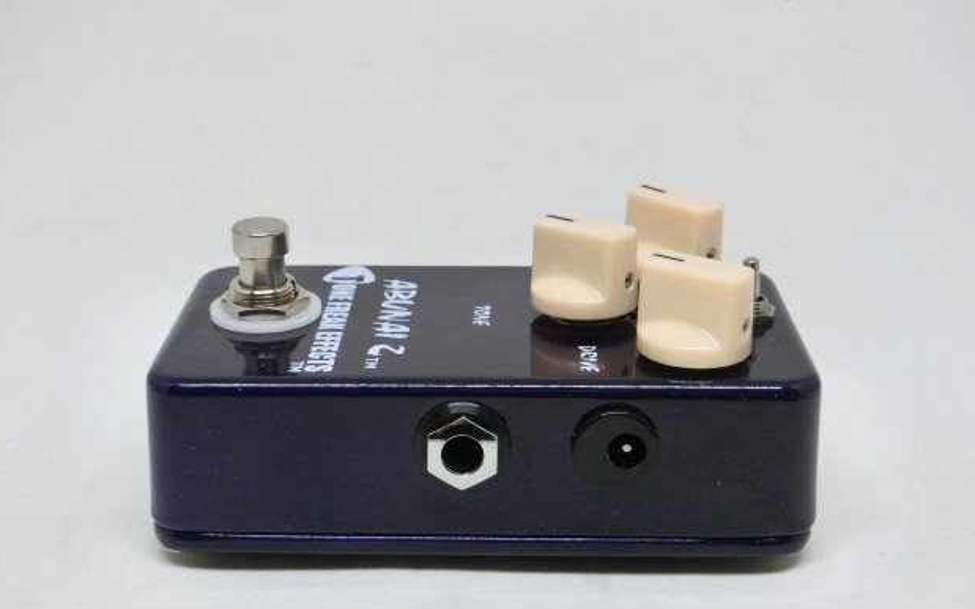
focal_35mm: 57
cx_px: 485
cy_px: 376
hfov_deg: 35.7
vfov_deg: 22.7
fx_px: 1515
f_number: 4.7
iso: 200
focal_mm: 9.3
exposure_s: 1/125
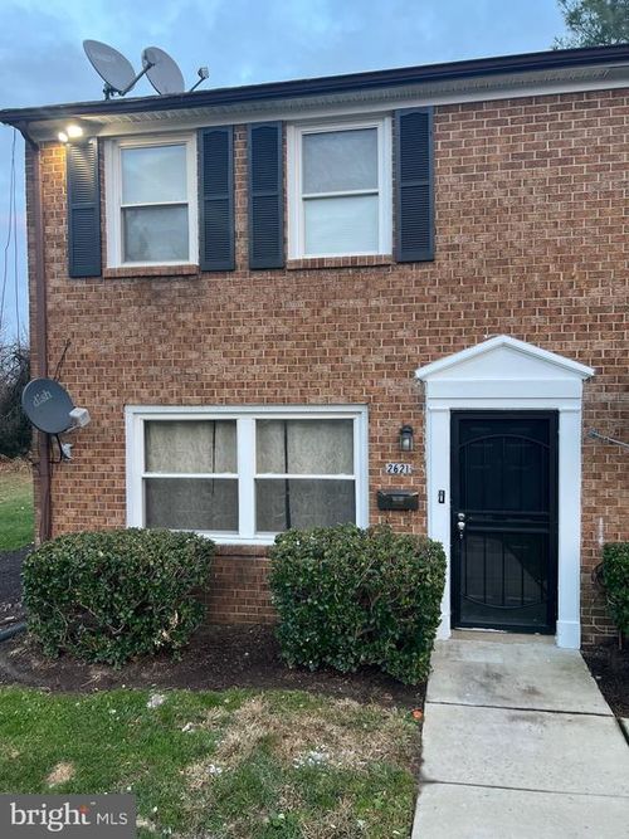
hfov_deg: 53.0
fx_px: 630
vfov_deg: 67.3
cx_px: 314
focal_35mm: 26
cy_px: 420
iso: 80
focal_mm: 5.7
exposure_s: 1/60
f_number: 1.5
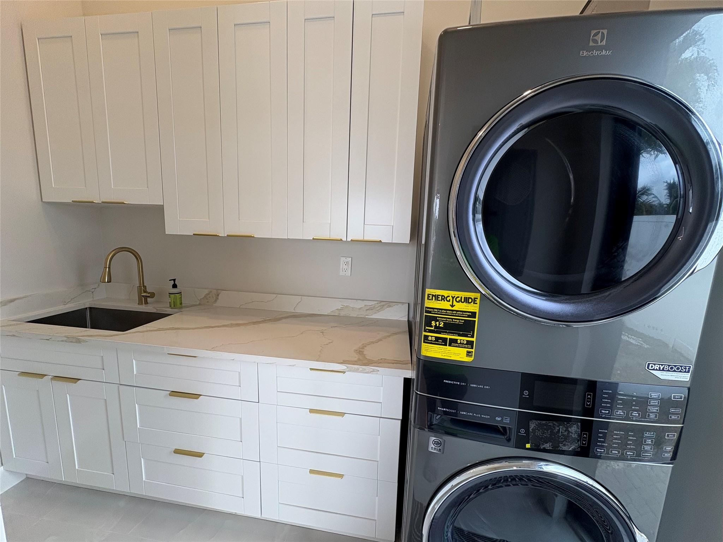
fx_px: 292
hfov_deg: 102.1
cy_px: 271
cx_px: 362
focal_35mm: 14
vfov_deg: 85.7
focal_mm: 2.22
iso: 80
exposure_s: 1/104
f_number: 2.2
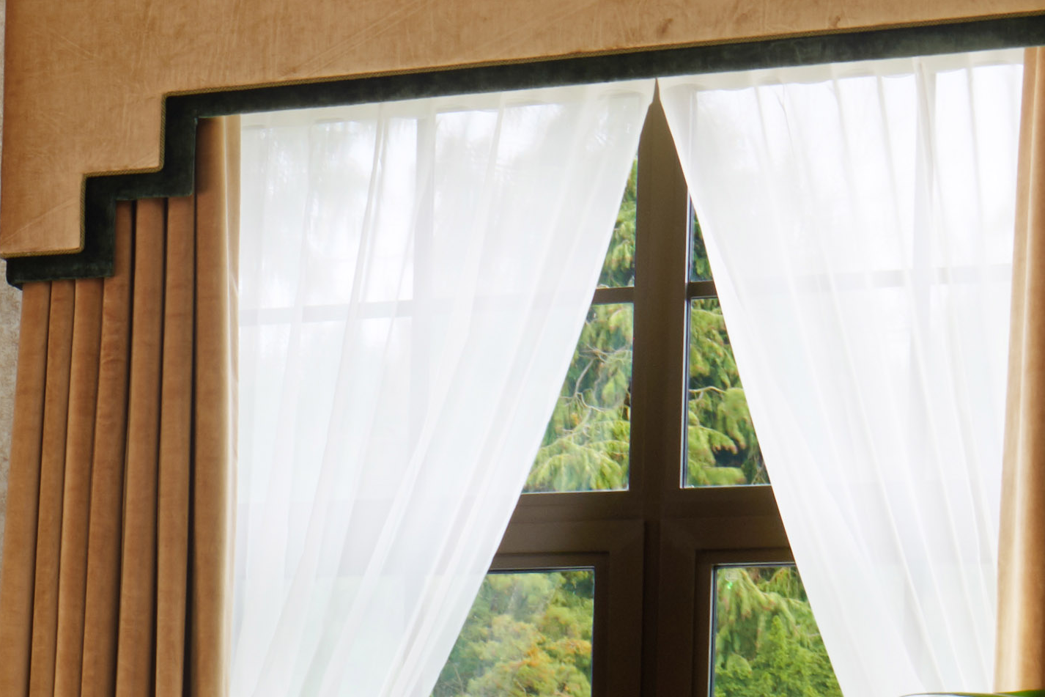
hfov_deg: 13.8
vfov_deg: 11.2
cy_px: 907
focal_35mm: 119
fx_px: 3454
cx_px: -1216
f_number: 16
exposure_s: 1/250
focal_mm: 21
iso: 250
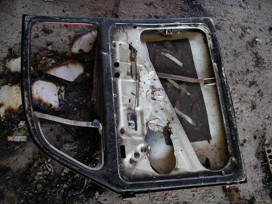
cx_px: 136
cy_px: 102
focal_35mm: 37
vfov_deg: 38.7
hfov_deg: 50.1
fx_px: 291
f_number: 2.8
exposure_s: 1/40
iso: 160
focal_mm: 7.8
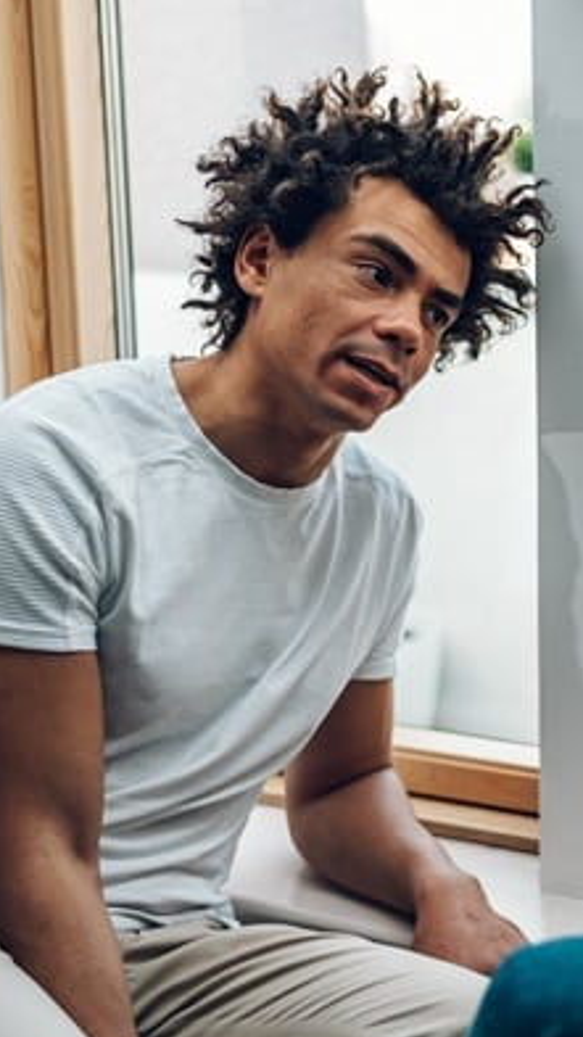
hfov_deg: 14.8
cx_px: 615
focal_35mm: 80
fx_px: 2199
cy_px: 518
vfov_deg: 26.5
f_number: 1.8
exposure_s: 1/200
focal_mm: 50
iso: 160
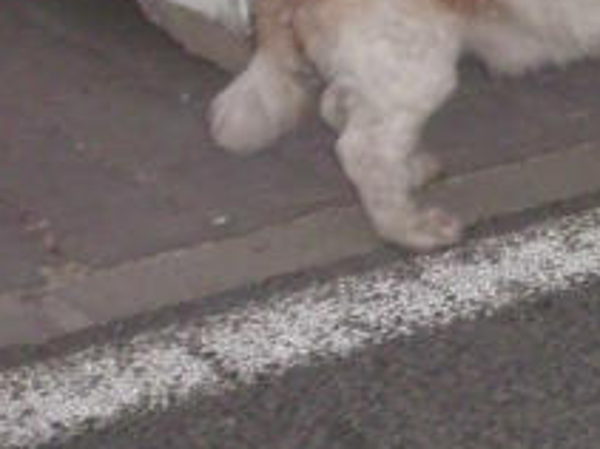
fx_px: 4175
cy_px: 65
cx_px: 823
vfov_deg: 6.2
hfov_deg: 8.1
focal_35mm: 241
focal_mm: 14.7
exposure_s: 1/60
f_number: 4.6
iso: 400
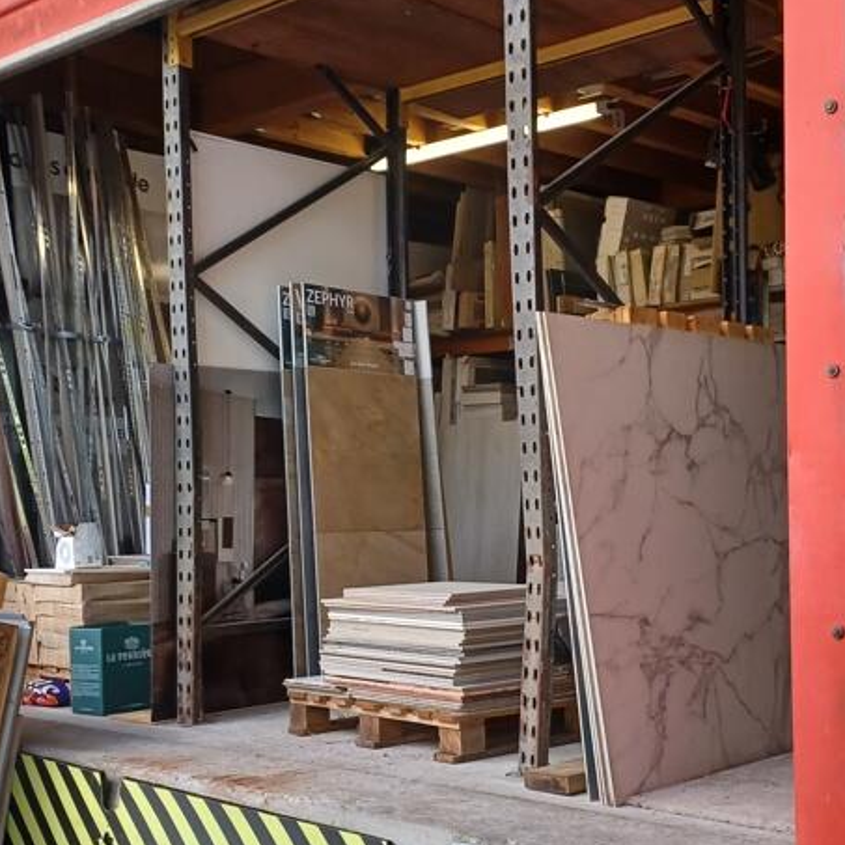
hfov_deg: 34.0
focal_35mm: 50
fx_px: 1381
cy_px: 524
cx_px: 401
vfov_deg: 33.9
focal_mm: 4.6
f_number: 1.8
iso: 64
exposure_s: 1/100
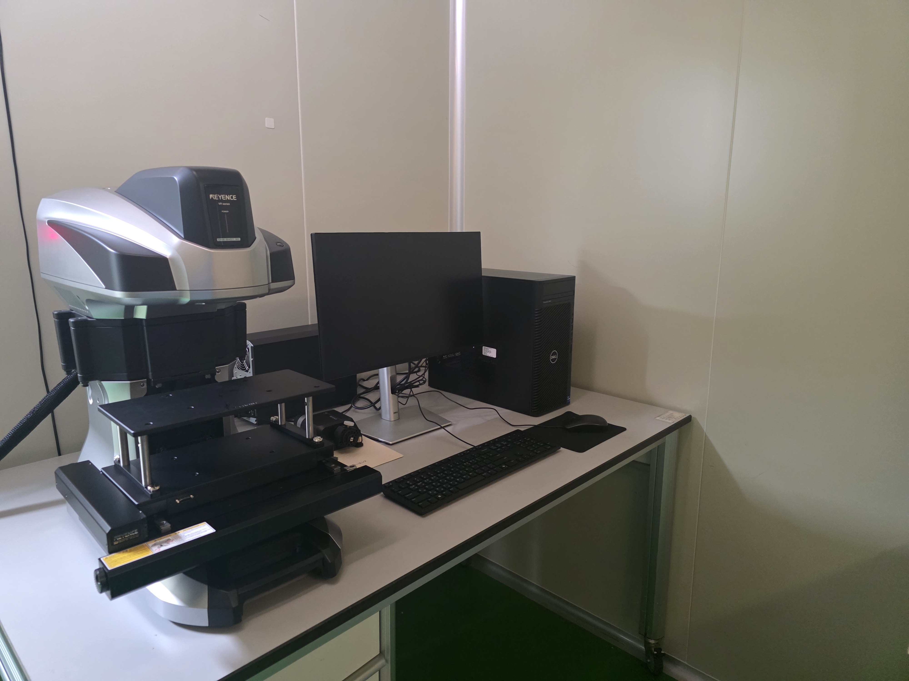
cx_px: 454
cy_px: 340
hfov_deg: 73.9
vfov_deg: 58.9
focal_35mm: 23
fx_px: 604
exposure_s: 1/60
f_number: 1.7
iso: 1600
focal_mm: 6.3
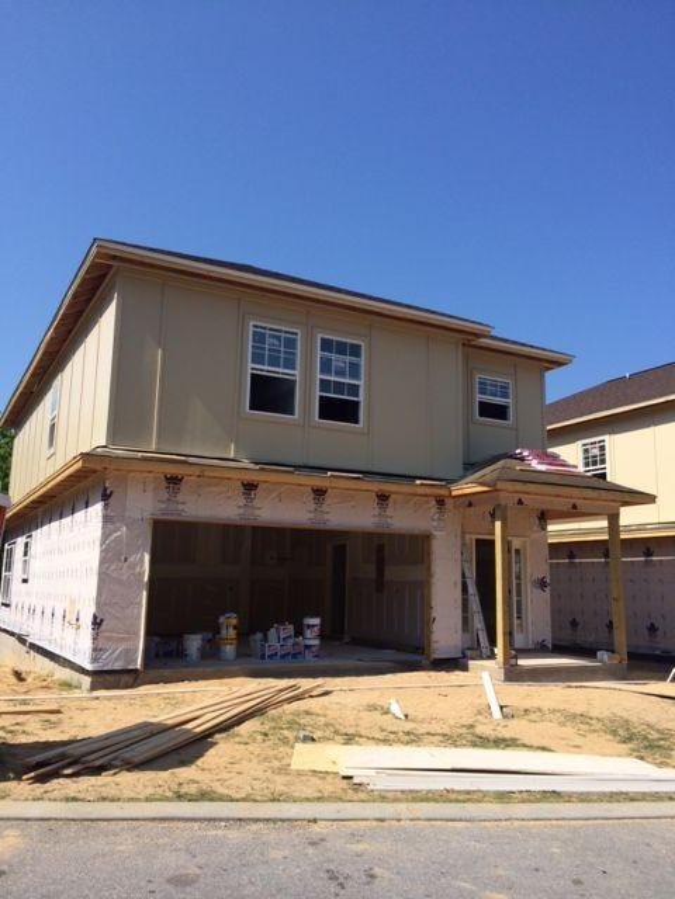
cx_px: 338
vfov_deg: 60.0
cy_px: 450
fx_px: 780
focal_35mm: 30
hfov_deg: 46.8
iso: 32
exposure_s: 1/2564
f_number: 2.2
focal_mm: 4.12
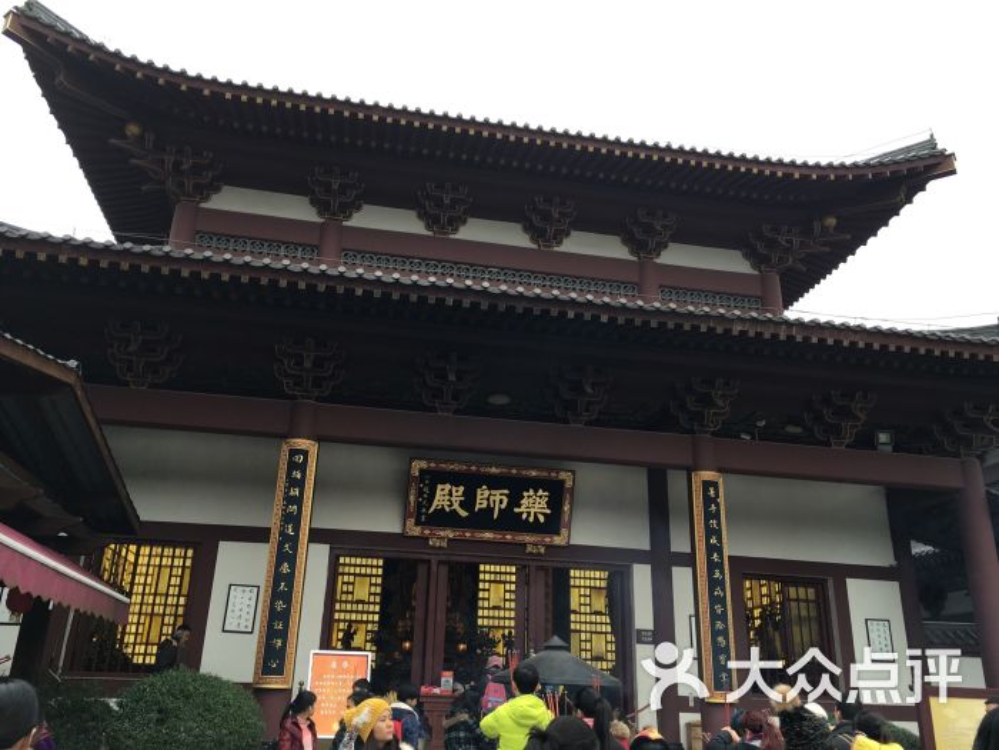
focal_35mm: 29
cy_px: 375
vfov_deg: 48.2
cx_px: 500
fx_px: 837
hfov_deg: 61.7
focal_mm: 4.15
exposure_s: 1/108
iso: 25
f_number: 2.2
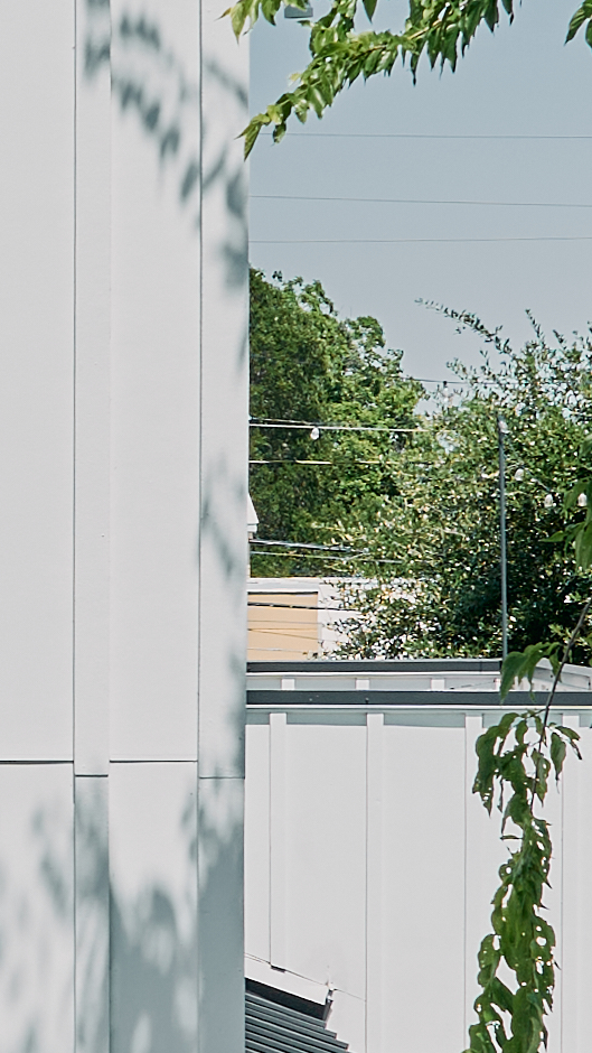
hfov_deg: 7.5
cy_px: 526
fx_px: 4463
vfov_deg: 13.4
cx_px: -298
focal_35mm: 160
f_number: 9
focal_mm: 24
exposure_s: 1/200
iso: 160
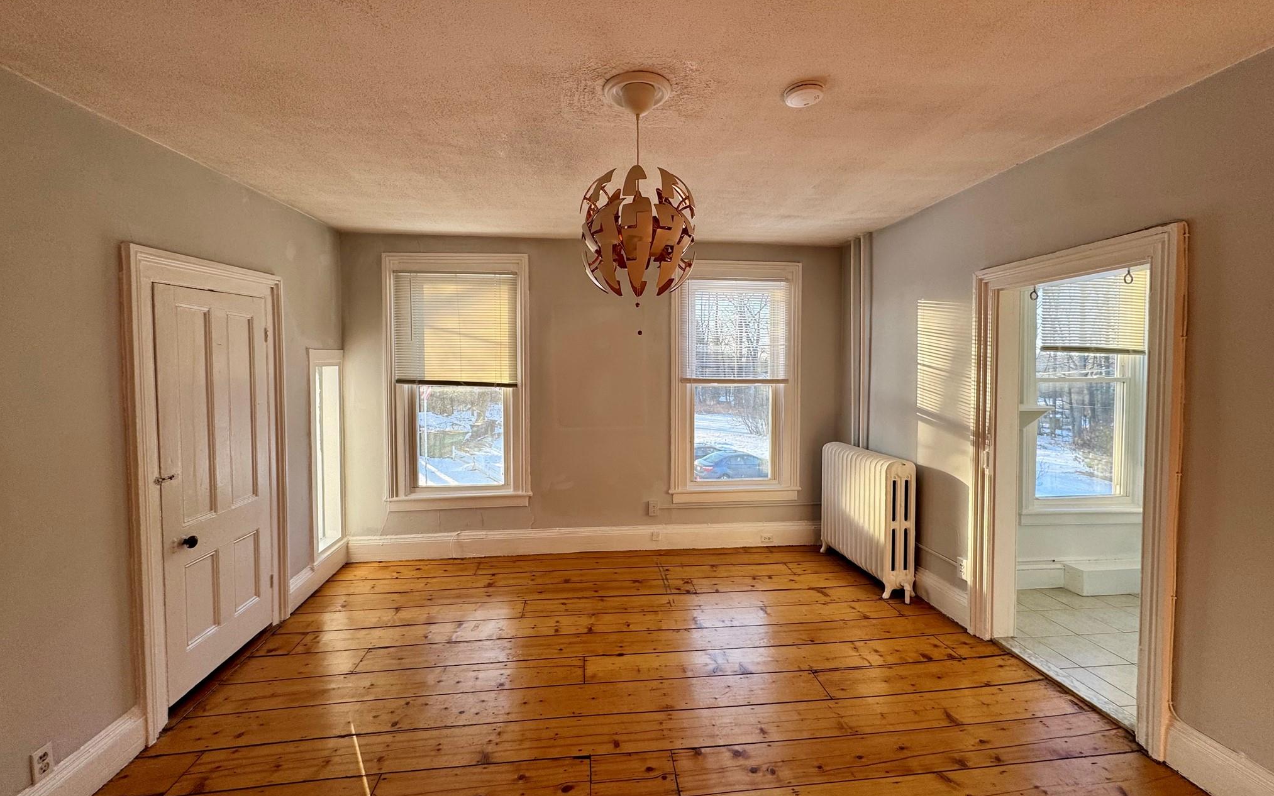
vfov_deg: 74.8
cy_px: 385
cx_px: 633
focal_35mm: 15
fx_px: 521
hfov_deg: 101.5
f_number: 2.2
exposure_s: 1/99
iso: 50
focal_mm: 2.22
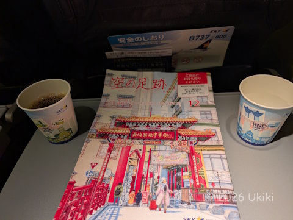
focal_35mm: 24
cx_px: 146
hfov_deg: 71.5
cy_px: 110
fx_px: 203
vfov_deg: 56.9
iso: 181
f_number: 1.68
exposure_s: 1/53.4
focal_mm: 6.9
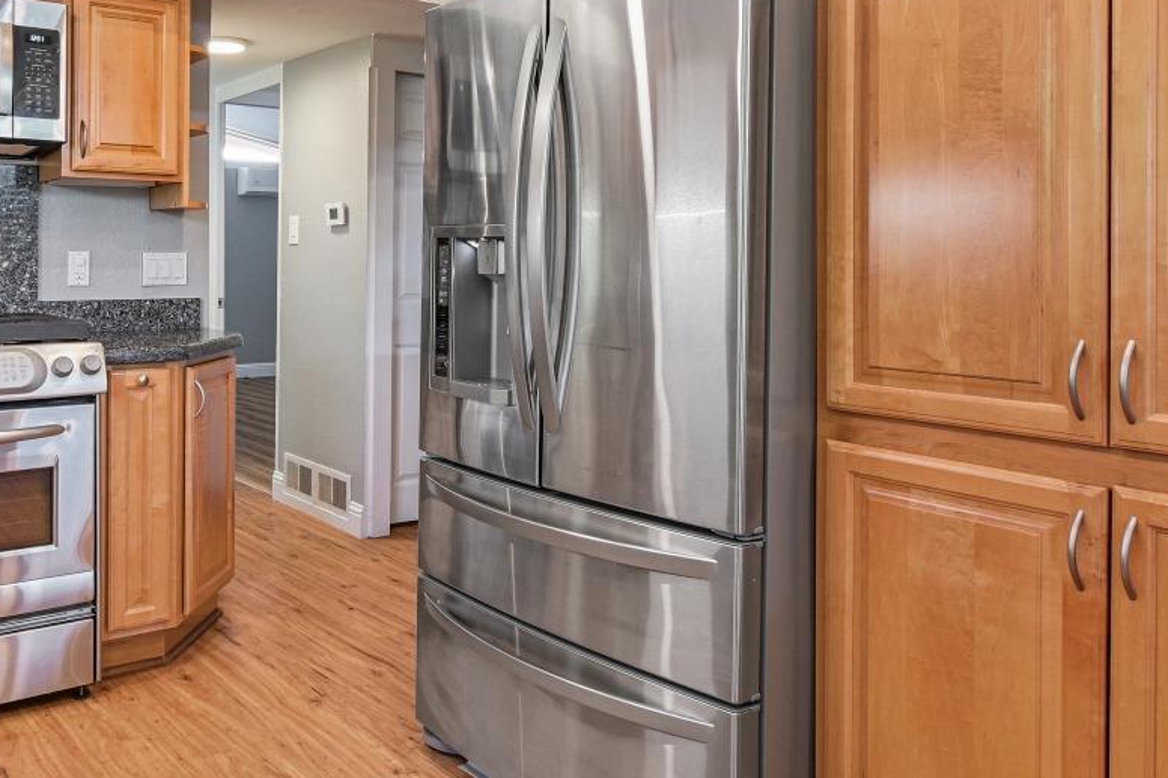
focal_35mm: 29
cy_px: 280
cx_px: 367
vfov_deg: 44.5
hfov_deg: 61.7
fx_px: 941
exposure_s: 1/5
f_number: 8
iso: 200
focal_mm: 10
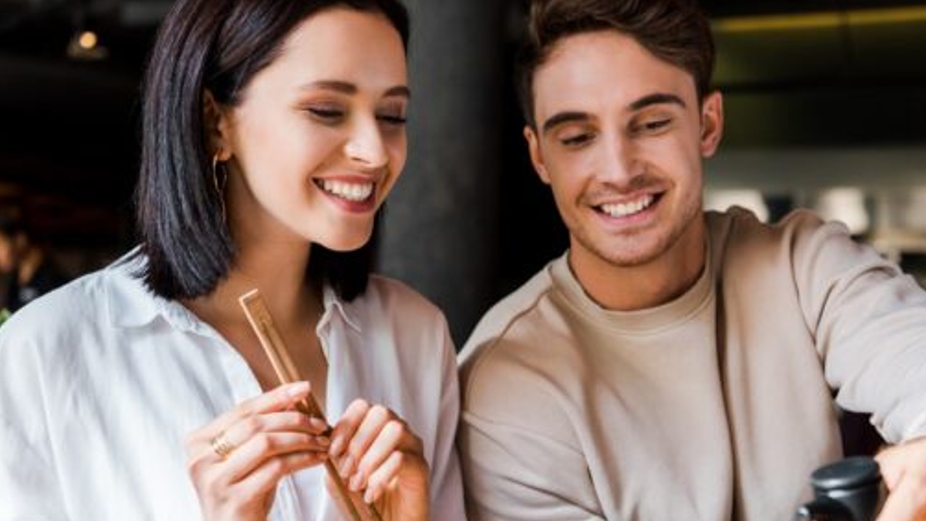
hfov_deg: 37.2
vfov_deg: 21.4
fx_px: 1375
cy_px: 298
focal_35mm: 56
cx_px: 472
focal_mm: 46
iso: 640
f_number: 3.5
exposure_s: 1/160
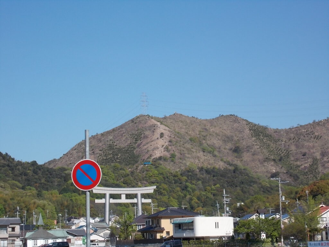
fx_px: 817
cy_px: 124
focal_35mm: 86
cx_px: 164
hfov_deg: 22.8
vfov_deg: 17.2
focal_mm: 15.4
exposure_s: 1/320
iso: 80
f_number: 6.3
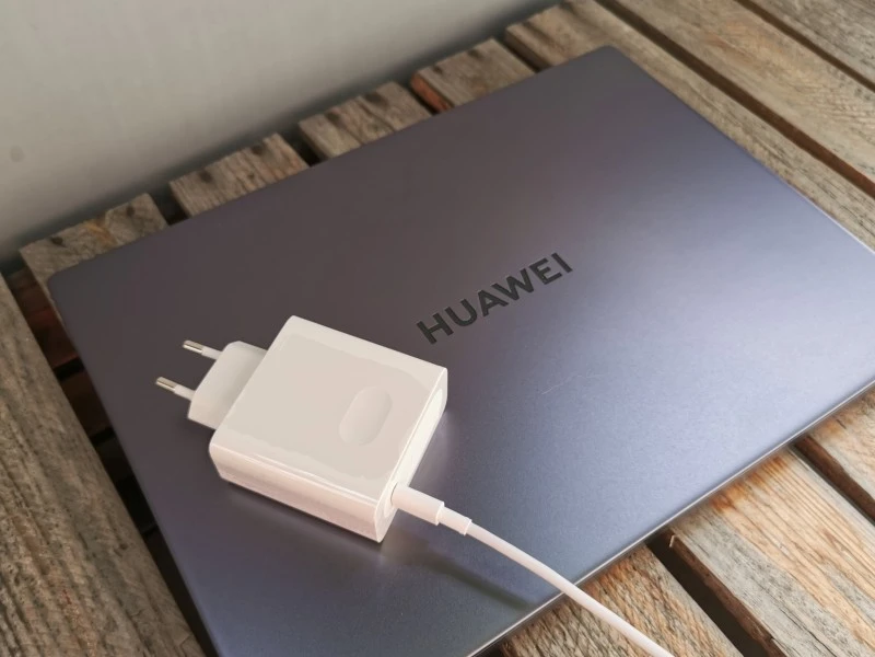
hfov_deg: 58.4
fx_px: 784
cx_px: 438
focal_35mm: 31
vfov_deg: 45.4
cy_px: 328
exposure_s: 1/162
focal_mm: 5.56
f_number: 1.6
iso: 50
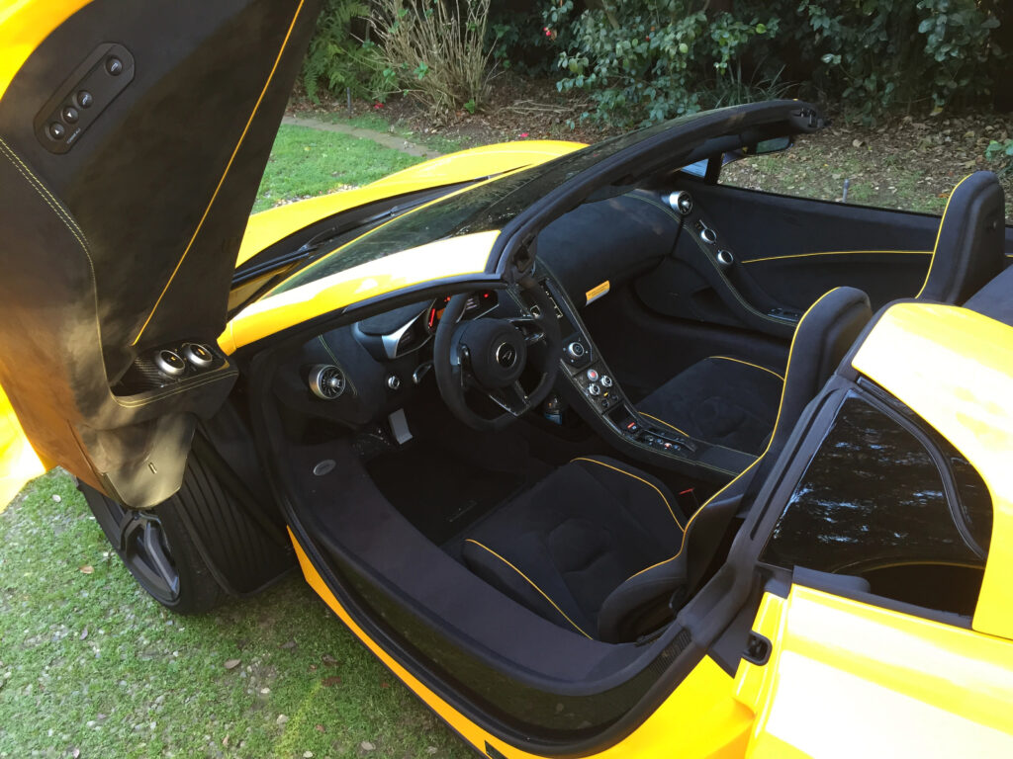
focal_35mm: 29
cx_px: 506
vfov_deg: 48.2
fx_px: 849
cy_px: 380
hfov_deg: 61.7
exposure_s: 1/30
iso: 80
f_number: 2.2
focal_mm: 4.15
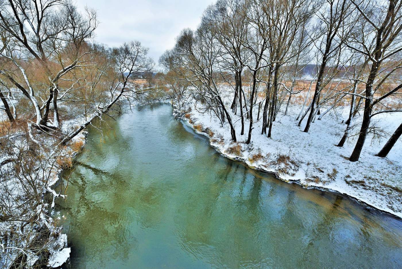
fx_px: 156
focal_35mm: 14
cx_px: 201
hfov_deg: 104.2
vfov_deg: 81.3
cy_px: 134
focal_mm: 14
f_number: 7.1
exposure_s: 1/125
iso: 250
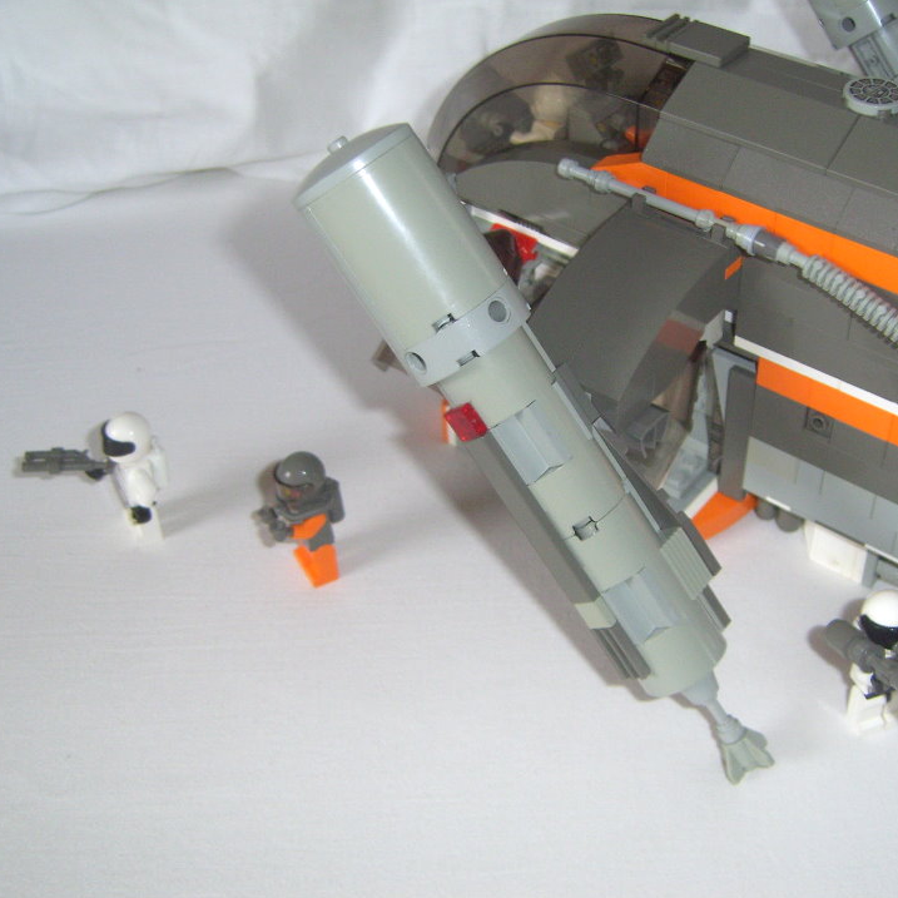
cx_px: 526
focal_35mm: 45
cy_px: 450
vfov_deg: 37.6
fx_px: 1321
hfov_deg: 37.4
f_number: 2.8
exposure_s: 1/30
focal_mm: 7.8
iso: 100
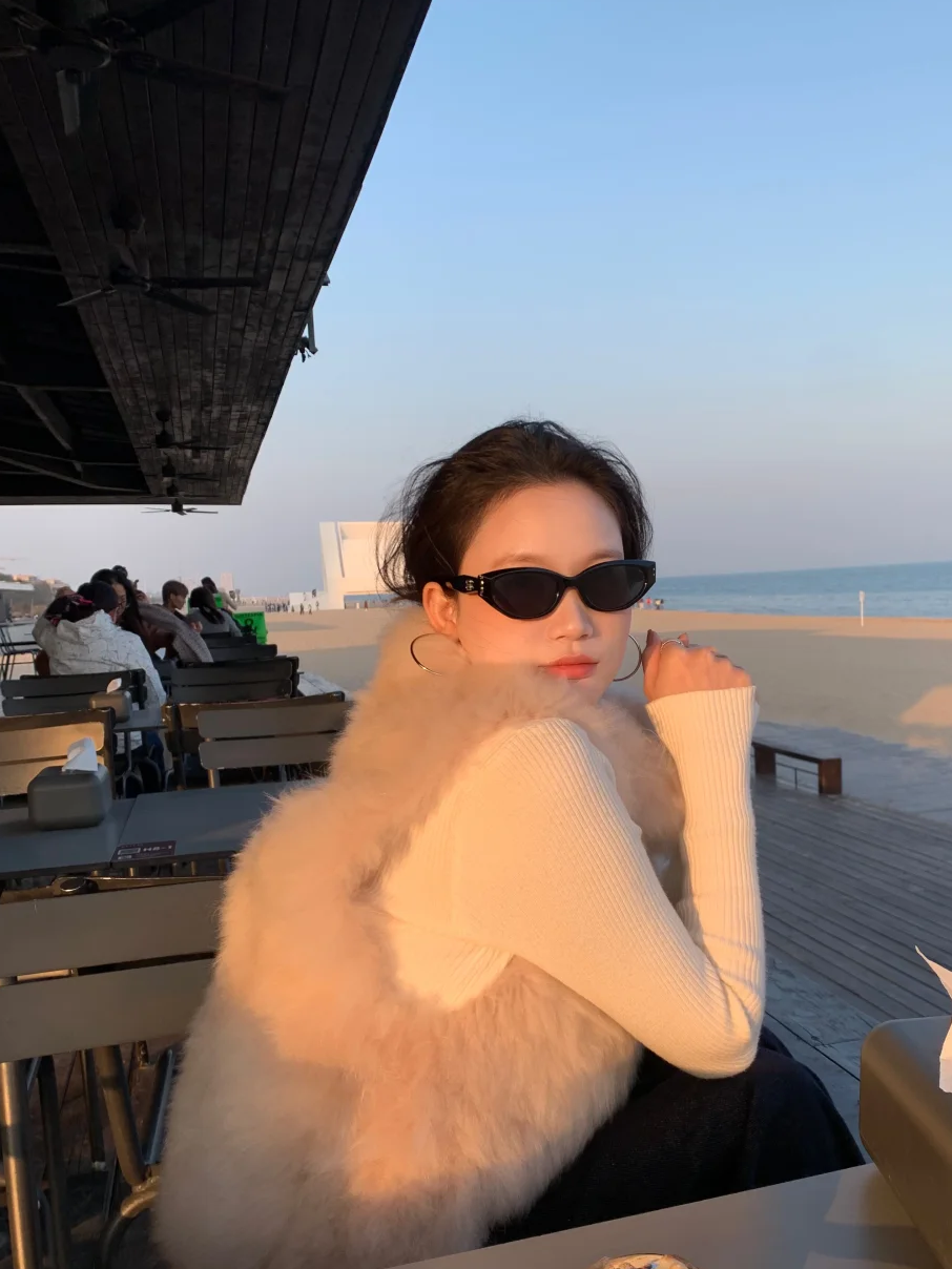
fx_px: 1137
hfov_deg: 45.3
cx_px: 546
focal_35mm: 31
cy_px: 716
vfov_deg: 58.2
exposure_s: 1/631
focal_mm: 4.25
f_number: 1.8
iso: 25
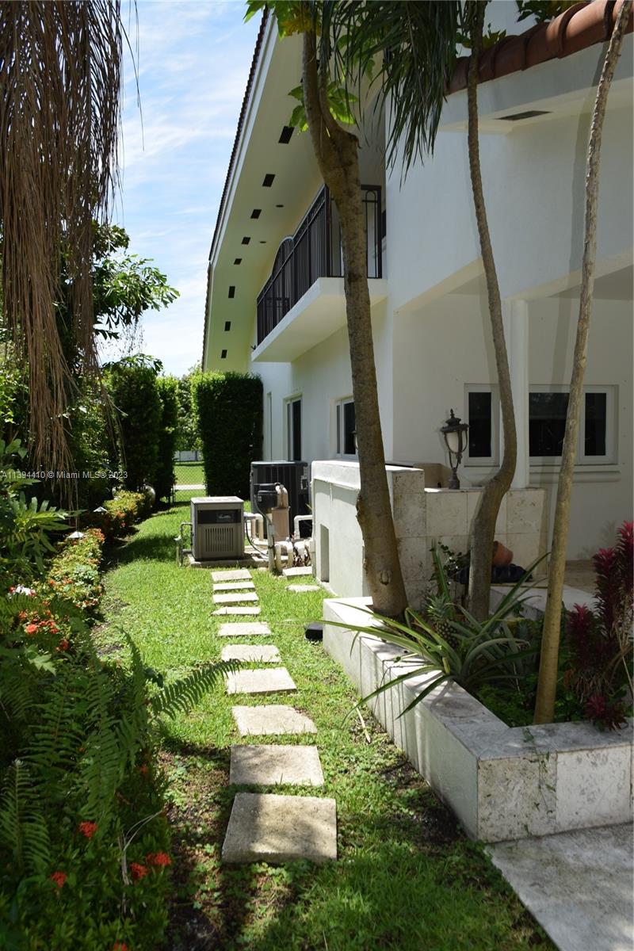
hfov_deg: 47.9
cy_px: 476
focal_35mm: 27
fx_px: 713
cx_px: 317
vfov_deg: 67.4
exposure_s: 1/200
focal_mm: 18
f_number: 7.1
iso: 100
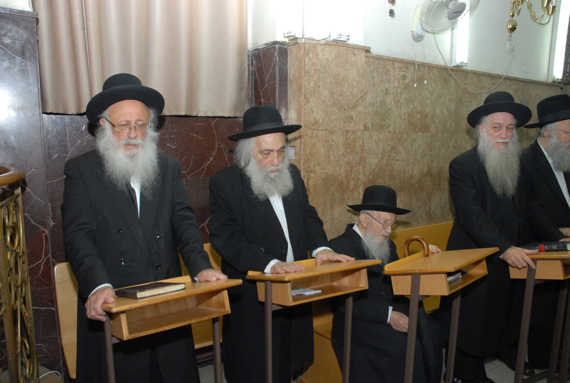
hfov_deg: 67.3
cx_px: 285
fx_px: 428
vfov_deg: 48.1
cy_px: 192
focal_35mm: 27
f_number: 5
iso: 400
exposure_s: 1/60
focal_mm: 18
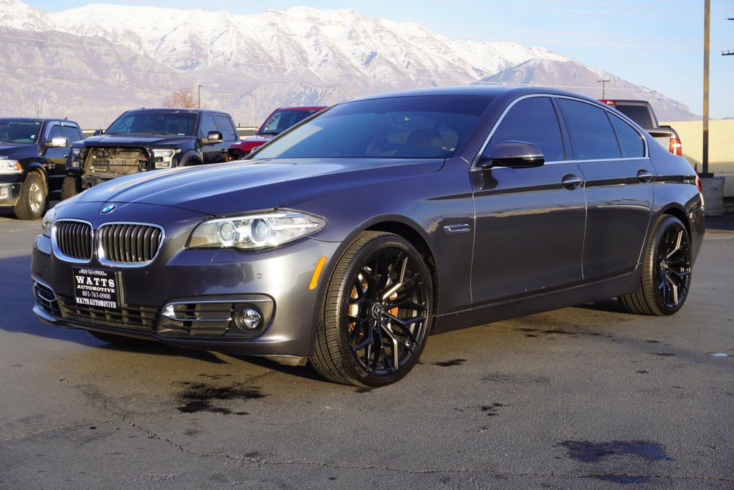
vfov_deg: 27.3
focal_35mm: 50
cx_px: 367
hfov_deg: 39.9
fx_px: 1010
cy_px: 245
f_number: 8
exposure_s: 1/100
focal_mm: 33
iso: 100
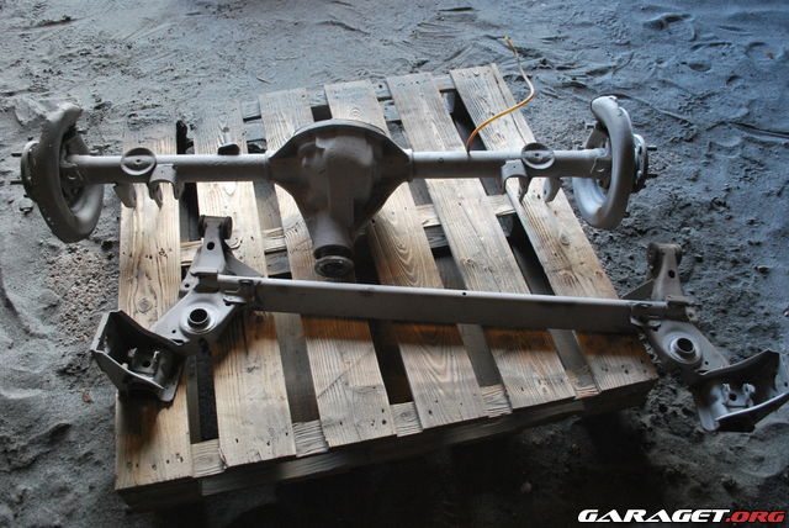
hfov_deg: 61.9
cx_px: 394
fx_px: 658
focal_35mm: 30
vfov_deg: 43.7
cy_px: 264
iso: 800
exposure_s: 1/80
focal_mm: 20
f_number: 3.8
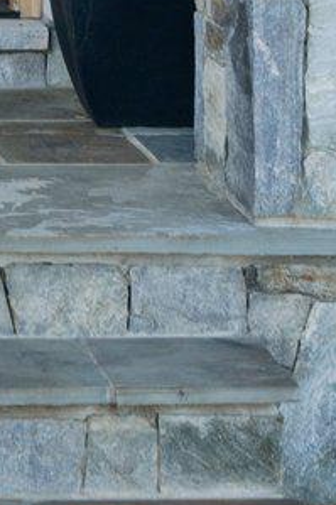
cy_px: -394
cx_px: -392
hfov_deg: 7.3
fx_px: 2523
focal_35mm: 180
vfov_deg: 10.7
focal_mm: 35
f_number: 14
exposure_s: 1/60
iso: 320
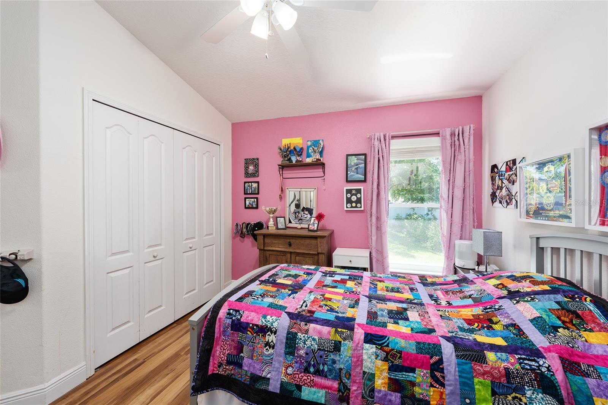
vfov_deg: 81.2
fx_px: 236
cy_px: 202
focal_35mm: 14
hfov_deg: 104.3
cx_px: 304
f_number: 8
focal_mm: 14
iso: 125
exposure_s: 1/2.5
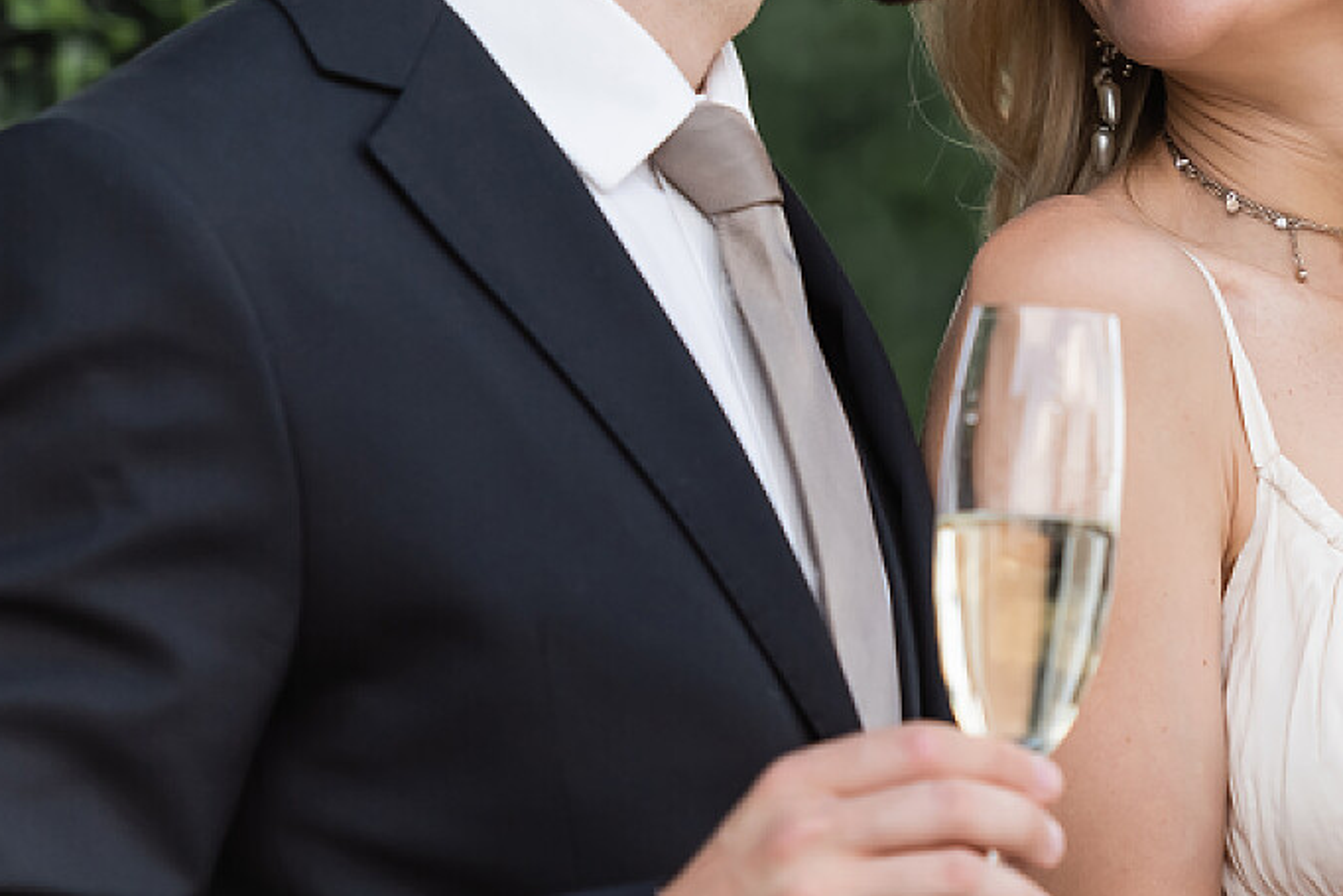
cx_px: 1516
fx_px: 15745
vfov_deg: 3.3
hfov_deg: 4.9
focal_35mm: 422
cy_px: 275
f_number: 2.8
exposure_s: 1/640
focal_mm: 150
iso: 100
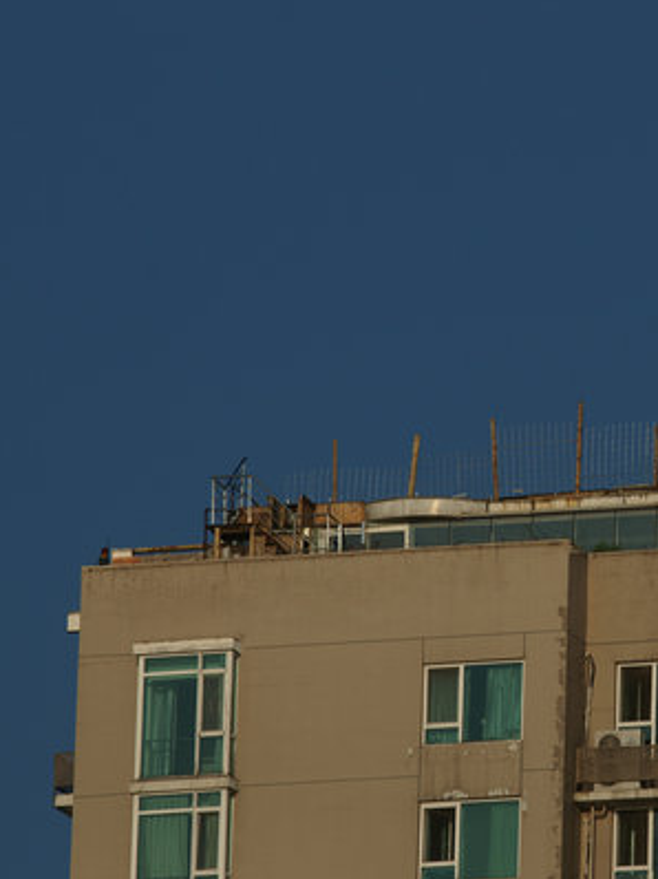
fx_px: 14716
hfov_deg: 2.6
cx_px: 638
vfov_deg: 3.4
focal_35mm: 580
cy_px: 440
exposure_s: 1/500
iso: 100
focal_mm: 400
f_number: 9
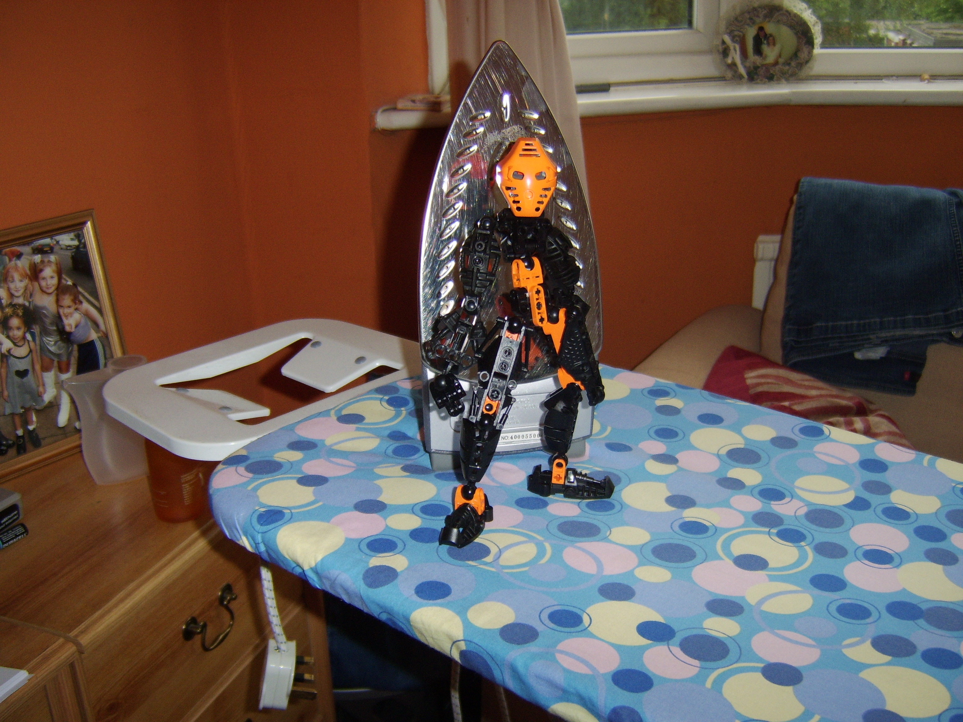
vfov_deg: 45.4
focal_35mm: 31
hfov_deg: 58.4
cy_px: 361
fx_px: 862
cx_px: 482
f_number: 2.7
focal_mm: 8.13
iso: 141
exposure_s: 1/30
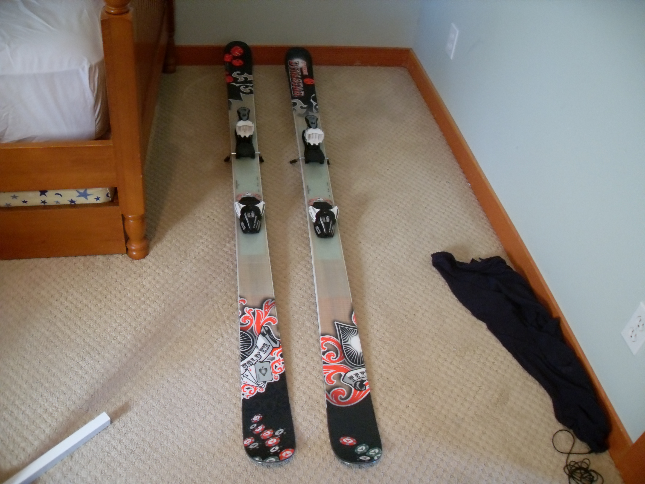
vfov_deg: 41.8
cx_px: 322
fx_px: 634
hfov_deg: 54.0
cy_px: 242
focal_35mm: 34
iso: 200
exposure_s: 1/8
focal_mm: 6.3
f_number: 2.8
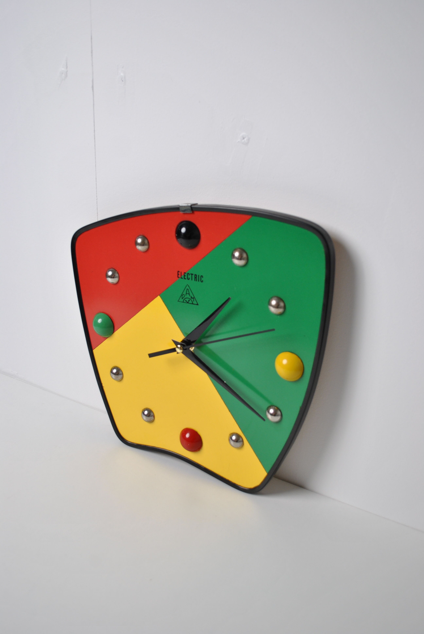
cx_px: 212
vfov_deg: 53.1
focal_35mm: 36
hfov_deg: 37.0
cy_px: 317
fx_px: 634
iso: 200
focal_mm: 24
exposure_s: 1/60
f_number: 4.5
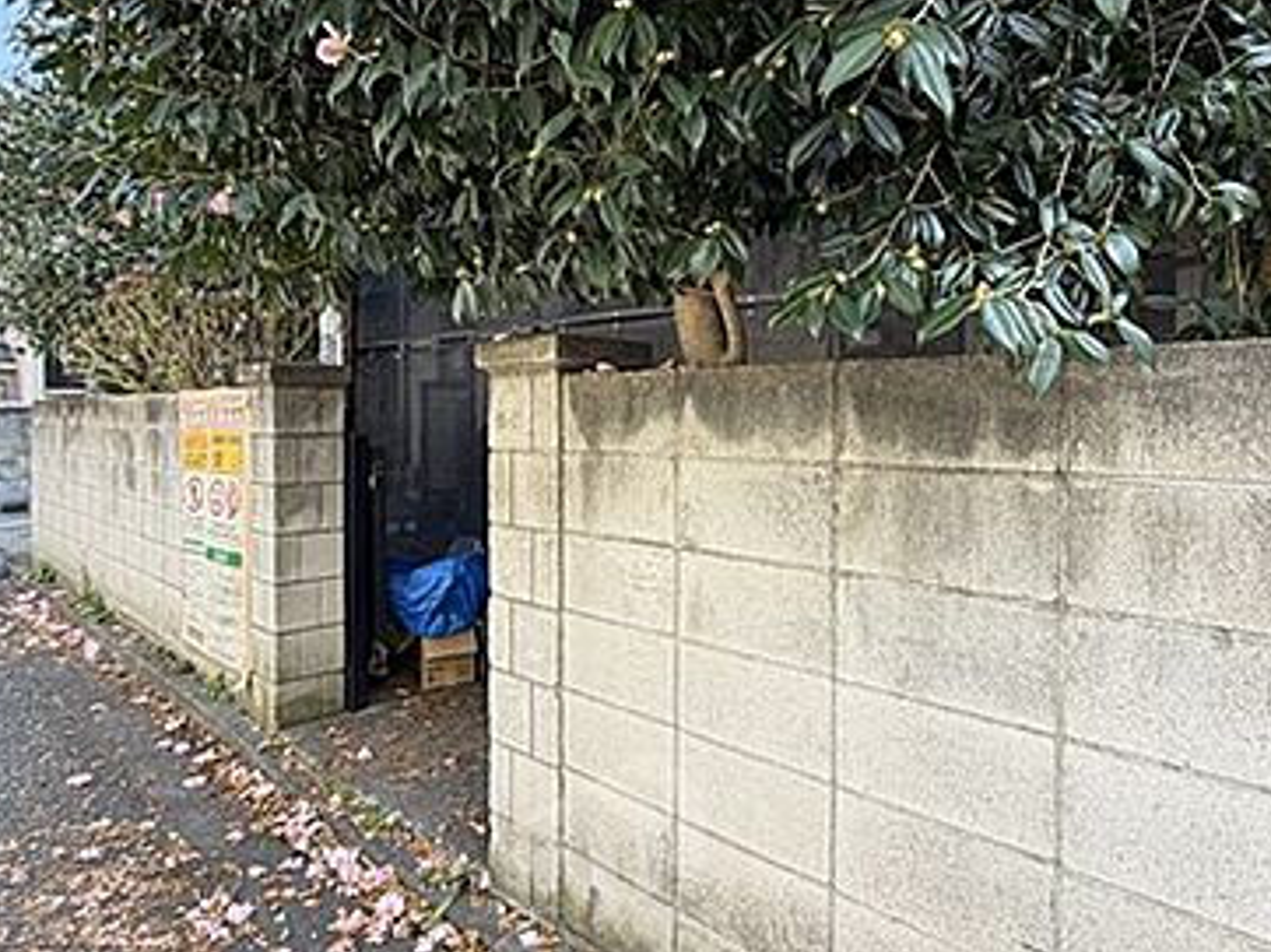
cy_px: 430
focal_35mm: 24
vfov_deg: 56.7
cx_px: 621
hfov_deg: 71.6
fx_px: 881
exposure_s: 1/121
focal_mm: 2.22
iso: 50
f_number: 2.2
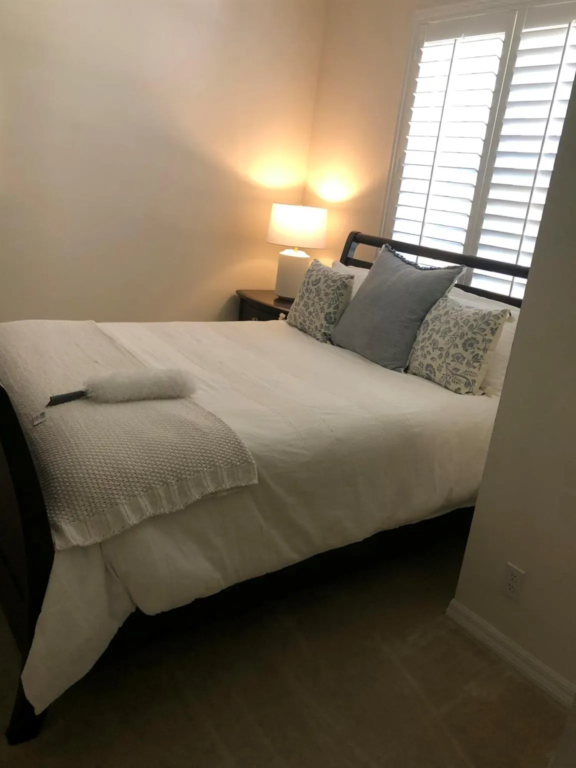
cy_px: 384
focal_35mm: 28
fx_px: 621
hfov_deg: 49.7
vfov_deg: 63.4
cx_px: 288
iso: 40
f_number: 1.8
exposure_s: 1/15
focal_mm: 3.99
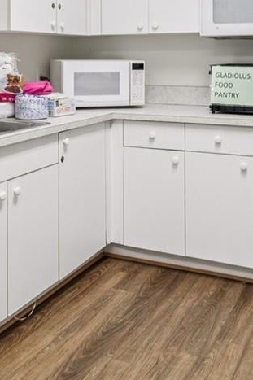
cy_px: 48
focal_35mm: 48
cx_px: 90
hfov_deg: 27.9
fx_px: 506
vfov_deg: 38.7
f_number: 8
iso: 400
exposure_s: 1/50
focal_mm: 14
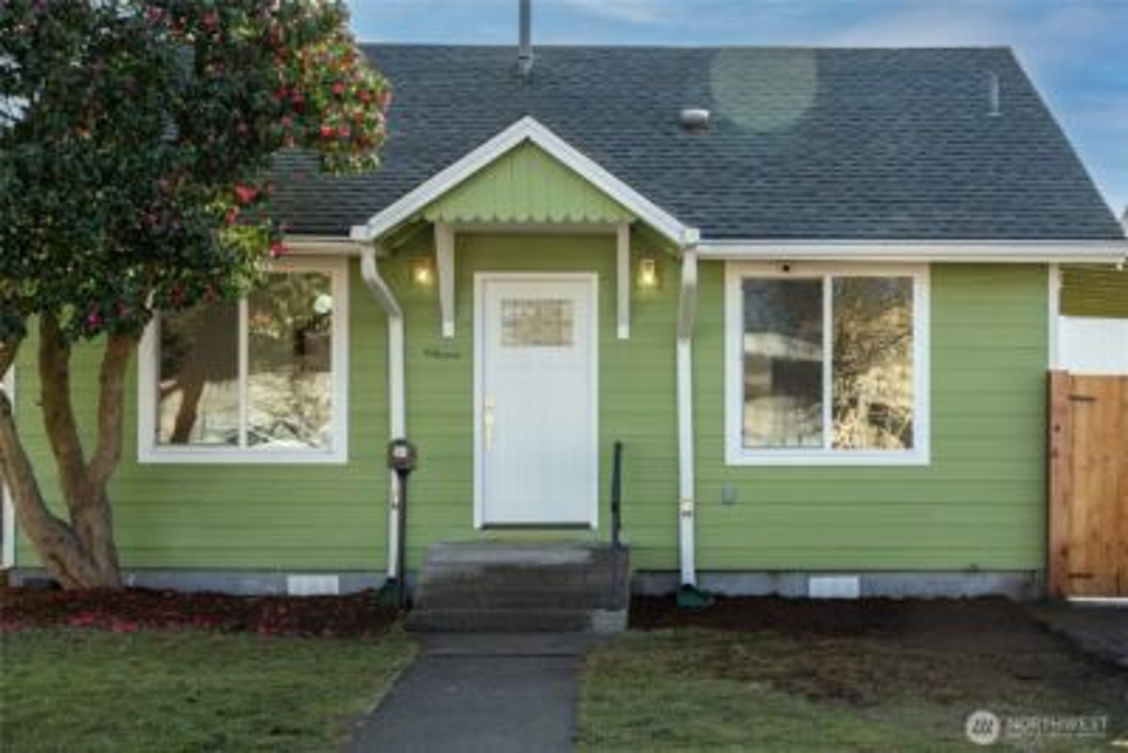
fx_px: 1598
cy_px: 376
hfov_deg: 38.9
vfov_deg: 26.5
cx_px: 564
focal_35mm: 51
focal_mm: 51
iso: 100
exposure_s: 1/80
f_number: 6.3
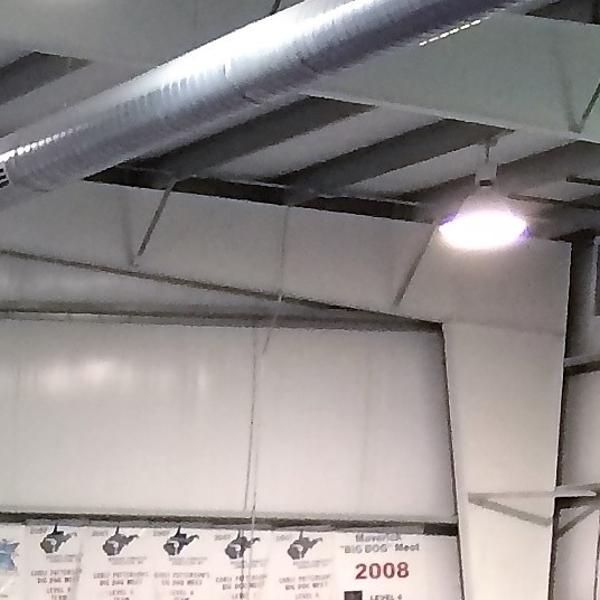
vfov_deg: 10.6
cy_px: 1053
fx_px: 3059
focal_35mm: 156
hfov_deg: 9.3
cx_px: -1093
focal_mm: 4.15
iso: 80
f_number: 2.2
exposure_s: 1/30
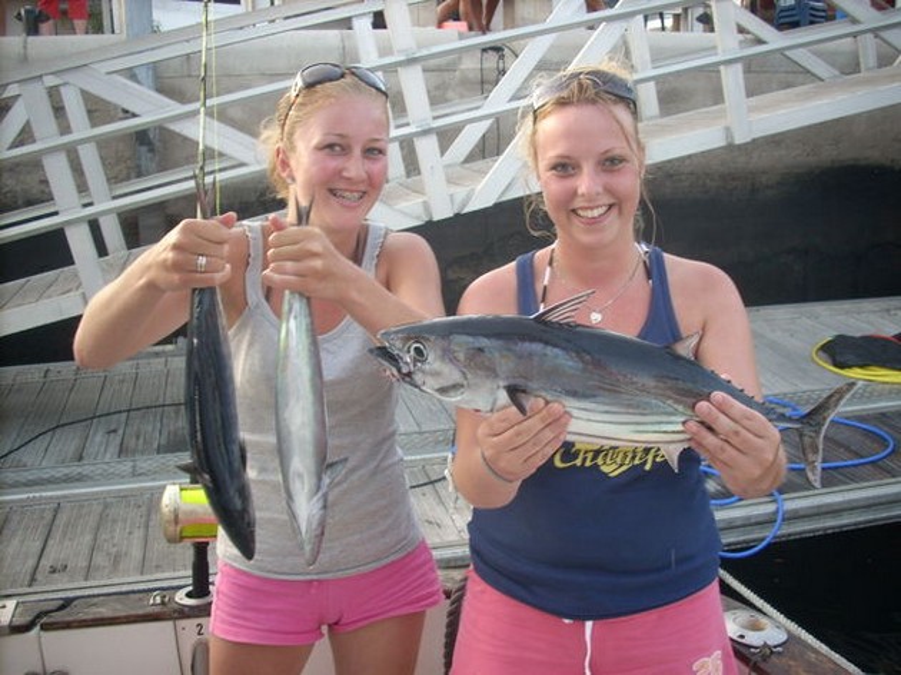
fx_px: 963
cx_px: 450
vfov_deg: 38.6
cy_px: 338
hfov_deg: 50.2
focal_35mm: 37
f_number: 2.8
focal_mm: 6.2
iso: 64
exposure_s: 1/52.7
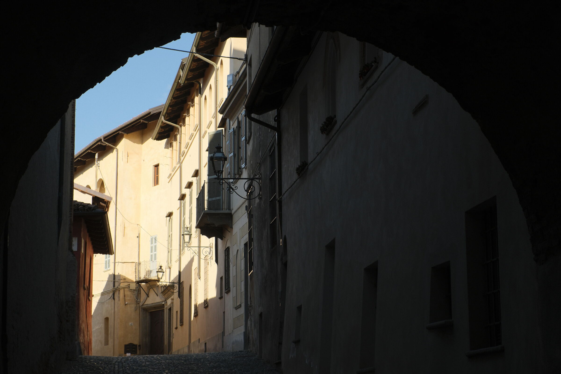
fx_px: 1169
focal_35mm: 75
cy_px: 187
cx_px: 280
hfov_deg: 27.0
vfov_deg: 18.2
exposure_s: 1/850
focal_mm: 50
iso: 500
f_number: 5.6
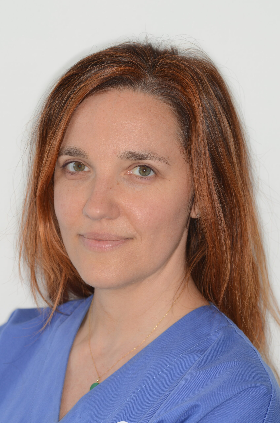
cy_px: 212
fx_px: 1845
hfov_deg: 8.7
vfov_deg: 13.1
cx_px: 140
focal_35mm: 158
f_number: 5
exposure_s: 1/80
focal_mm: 105
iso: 250
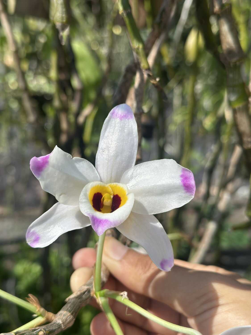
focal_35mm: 48
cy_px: 168
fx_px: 464
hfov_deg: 30.3
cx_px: 126
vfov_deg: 39.7
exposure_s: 1/1357
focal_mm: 6.86
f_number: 1.78
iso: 80
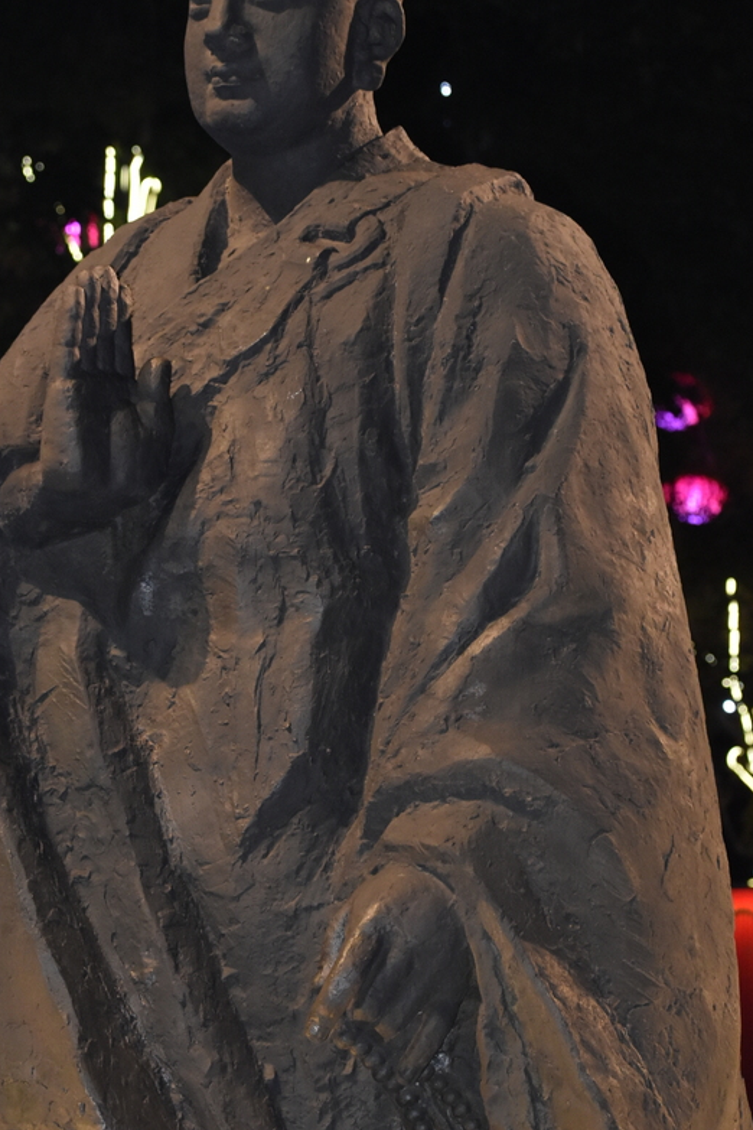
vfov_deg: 12.8
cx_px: 314
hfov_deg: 8.5
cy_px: 632
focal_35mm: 161
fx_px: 5051
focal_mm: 70
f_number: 4.5
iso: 1600
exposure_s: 1/100
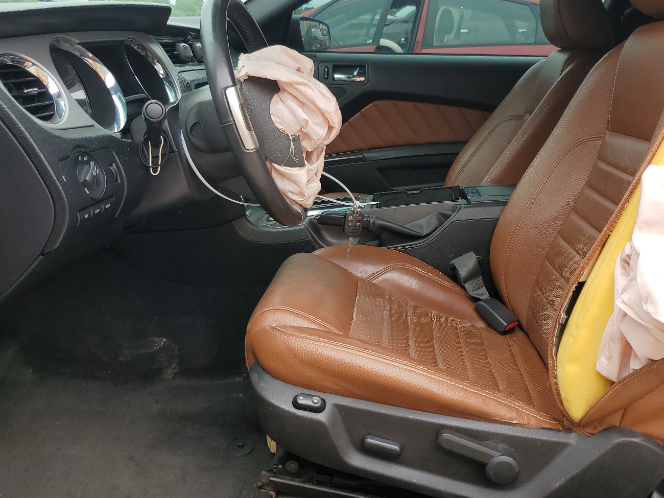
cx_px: 375
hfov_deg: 56.6
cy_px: 220
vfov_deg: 44.1
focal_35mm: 32
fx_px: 614
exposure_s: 1/500
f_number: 1.5
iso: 50
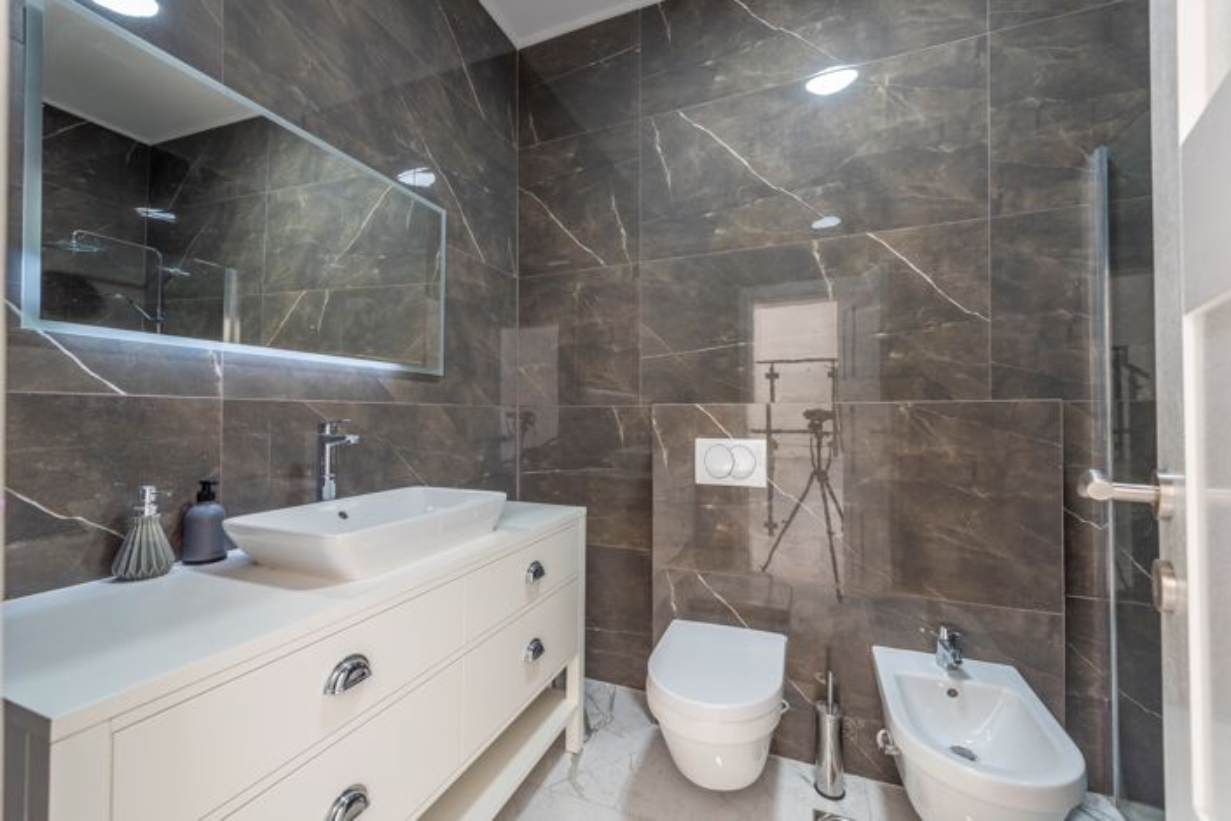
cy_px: 410
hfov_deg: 104.3
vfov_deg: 81.2
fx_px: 479
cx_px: 616
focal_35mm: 14
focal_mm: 14
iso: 100
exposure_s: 1/6
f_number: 5.6
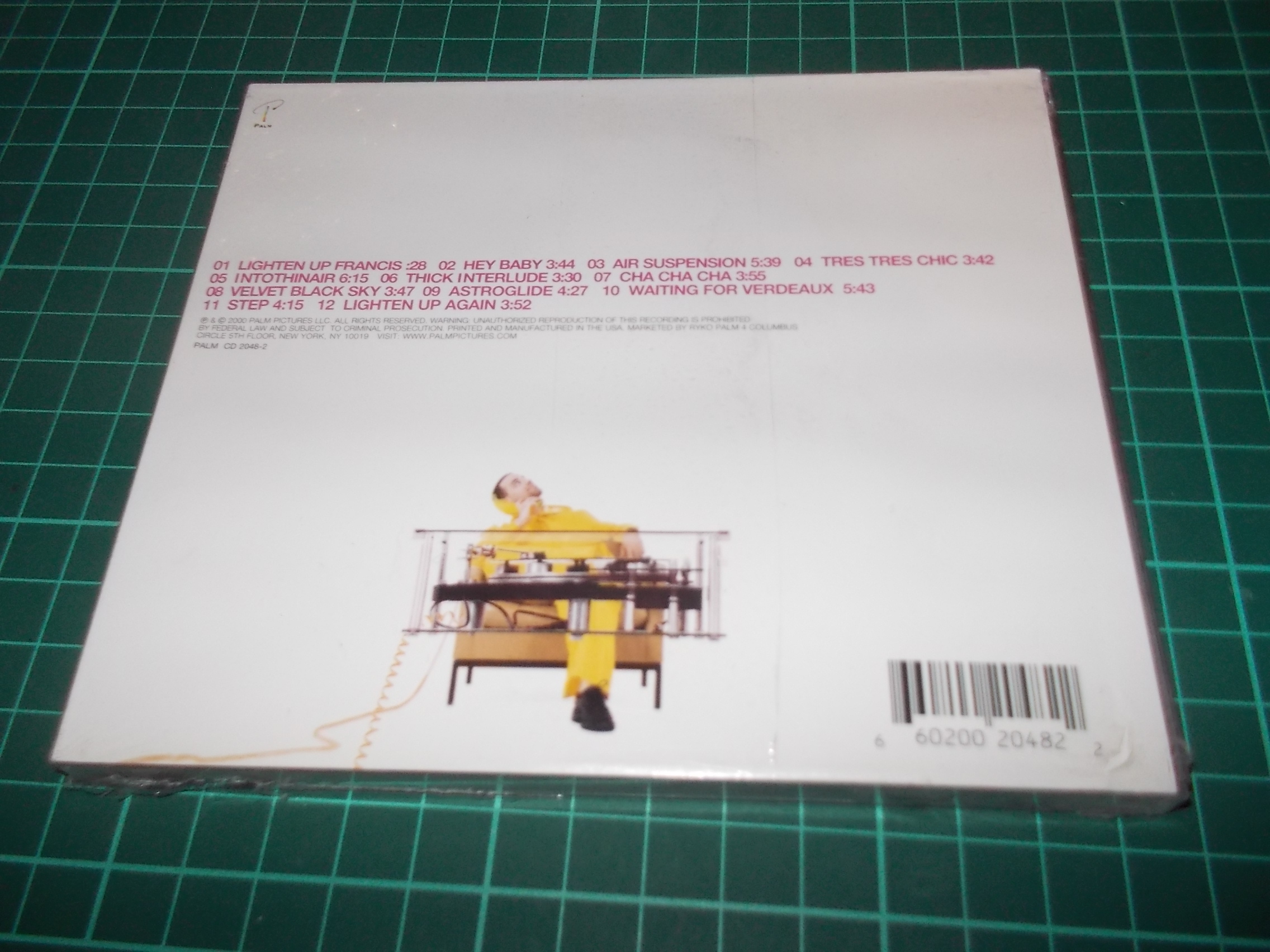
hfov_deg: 61.7
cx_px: 635
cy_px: 476
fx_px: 1064
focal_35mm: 29
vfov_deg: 48.2
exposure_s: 1/30
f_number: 3.3
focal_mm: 4.1
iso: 200
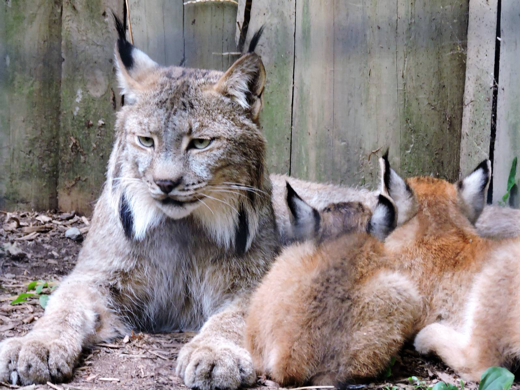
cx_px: 260
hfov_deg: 4.6
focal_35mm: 435
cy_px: 195
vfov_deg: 3.4
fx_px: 6535
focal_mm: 77.6
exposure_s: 1/60
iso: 640
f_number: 4.9
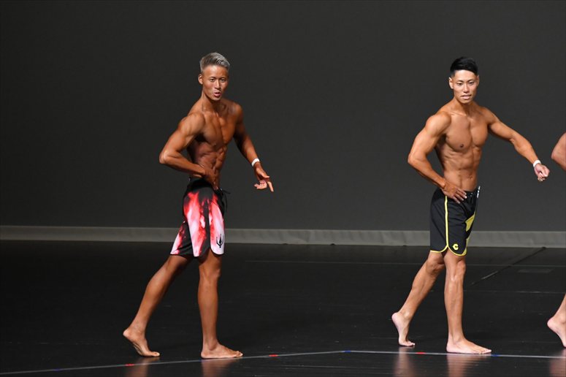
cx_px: 283
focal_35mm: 300
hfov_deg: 6.9
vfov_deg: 4.6
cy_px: 188
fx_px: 4714
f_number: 5.6
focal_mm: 200
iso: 4000
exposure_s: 1/400
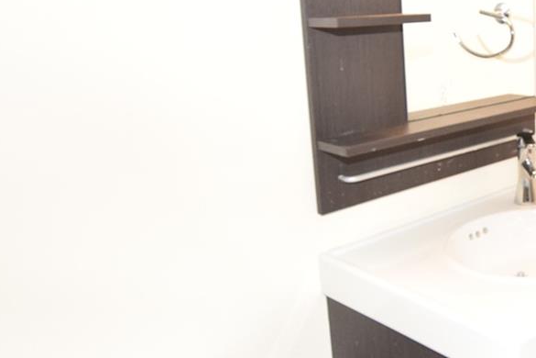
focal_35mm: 41
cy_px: 128
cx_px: 565
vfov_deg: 32.4
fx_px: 610
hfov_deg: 40.1
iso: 800
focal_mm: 10
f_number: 5
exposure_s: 1/100
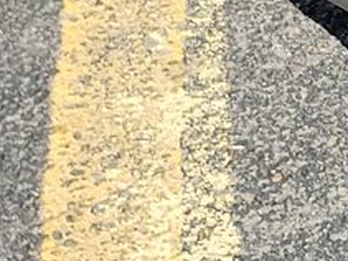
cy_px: -578
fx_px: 1829
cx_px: 1059
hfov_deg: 8.8
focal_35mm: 182
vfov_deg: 7.1
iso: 50
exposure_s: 1/794
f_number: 1.8
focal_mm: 6.7
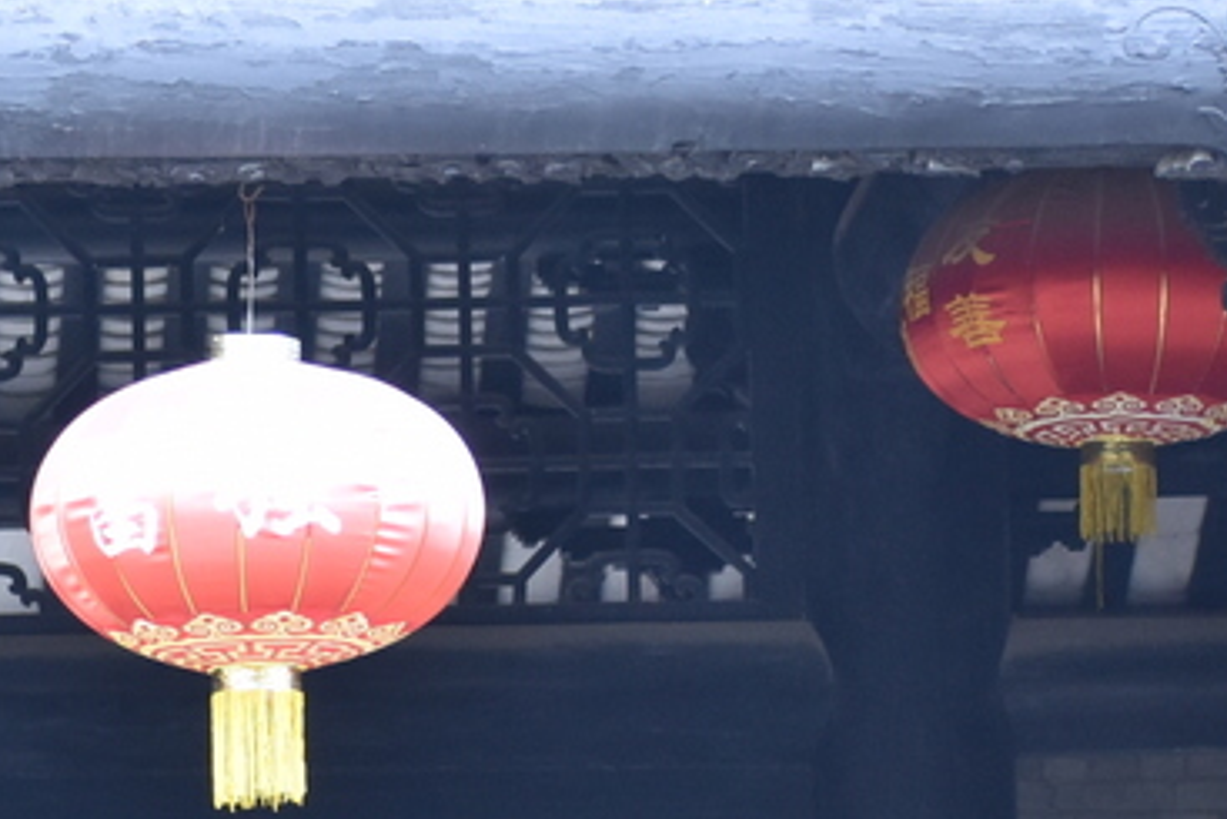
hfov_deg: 6.0
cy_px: 1335
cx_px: -481
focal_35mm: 343
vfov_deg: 4.0
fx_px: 11695
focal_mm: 70
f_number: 4.5
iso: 900
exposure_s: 1/125
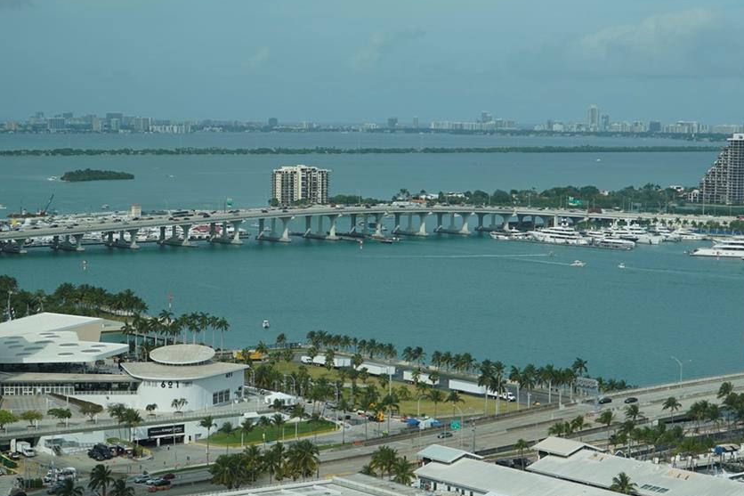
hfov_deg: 23.1
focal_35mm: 88
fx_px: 1818
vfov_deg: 15.5
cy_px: 336
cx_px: 284
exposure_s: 1/320
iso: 100
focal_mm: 46
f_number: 6.3
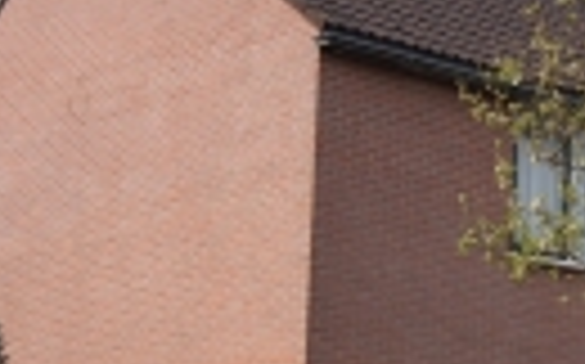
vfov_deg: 13.1
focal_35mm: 99
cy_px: 342
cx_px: 675
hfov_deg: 20.0
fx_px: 1570
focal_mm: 21
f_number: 8
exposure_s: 1/250
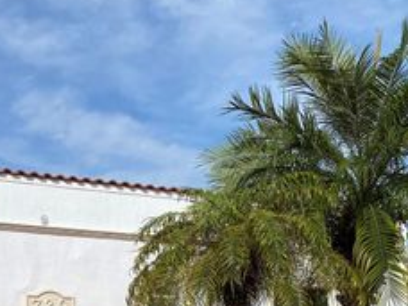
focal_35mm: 57
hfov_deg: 31.2
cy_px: 266
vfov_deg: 25.0
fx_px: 672
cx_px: -2
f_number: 1.8
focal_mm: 4.25
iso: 32
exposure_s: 1/7194
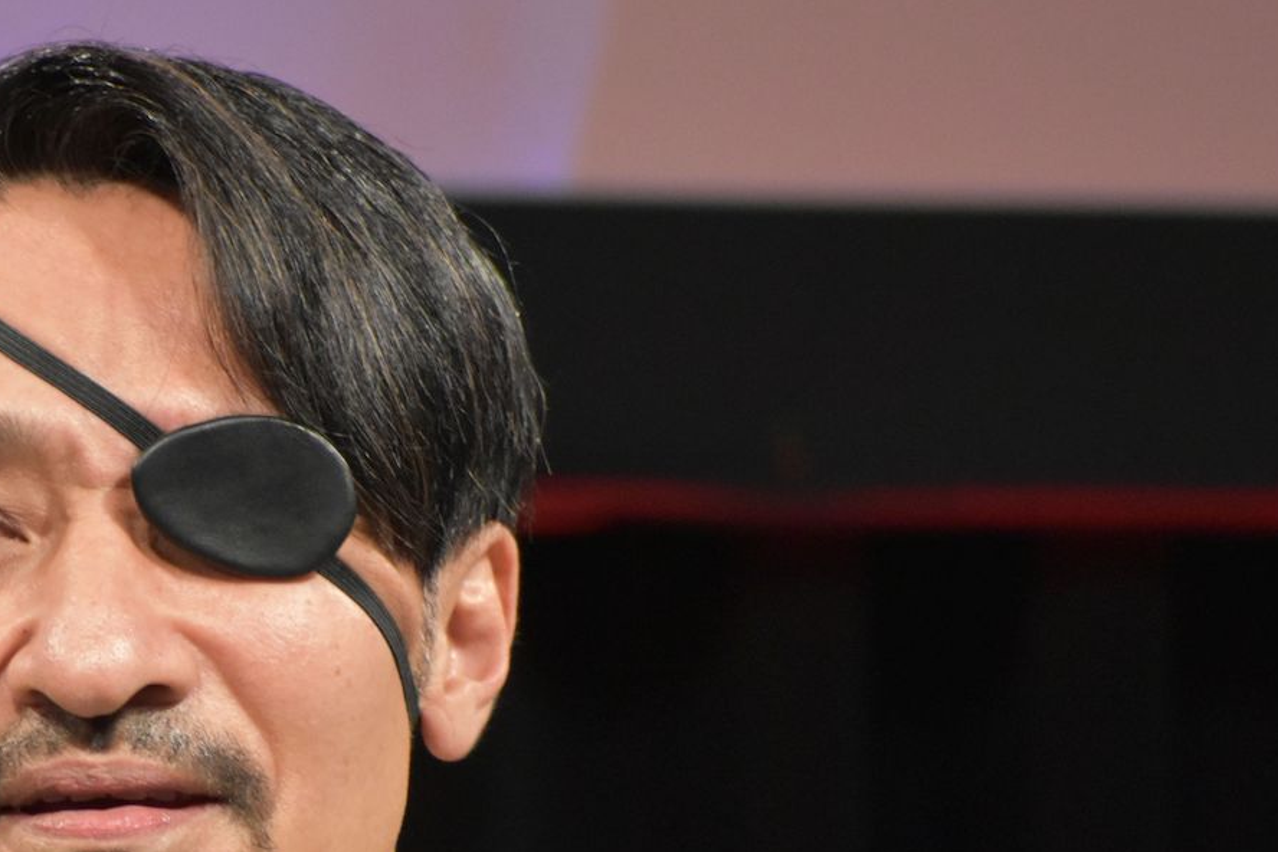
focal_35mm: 973
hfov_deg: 2.1
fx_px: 34539
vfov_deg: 1.4
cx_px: 124
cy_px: 710
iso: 2500
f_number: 6.3
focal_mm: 300
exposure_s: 1/125
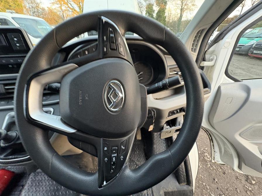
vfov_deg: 85.7
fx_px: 106
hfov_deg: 102.1
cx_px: 131
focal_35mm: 14
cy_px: 98
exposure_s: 1/60
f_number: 2.2
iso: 500
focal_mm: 2.22
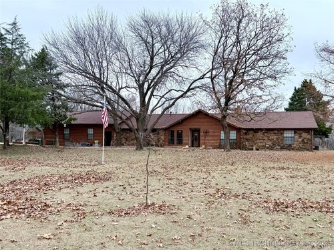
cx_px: 167
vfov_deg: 56.7
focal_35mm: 24
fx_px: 231
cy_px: 125
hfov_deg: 71.6
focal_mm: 6.76
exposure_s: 1/1139
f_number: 1.78
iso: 80
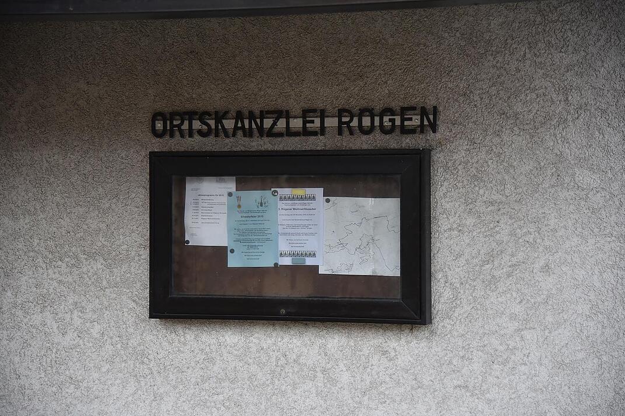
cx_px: 315
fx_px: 1371
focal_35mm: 79
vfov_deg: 17.3
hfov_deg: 25.7
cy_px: 210
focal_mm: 78
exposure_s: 1/500
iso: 1600
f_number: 4
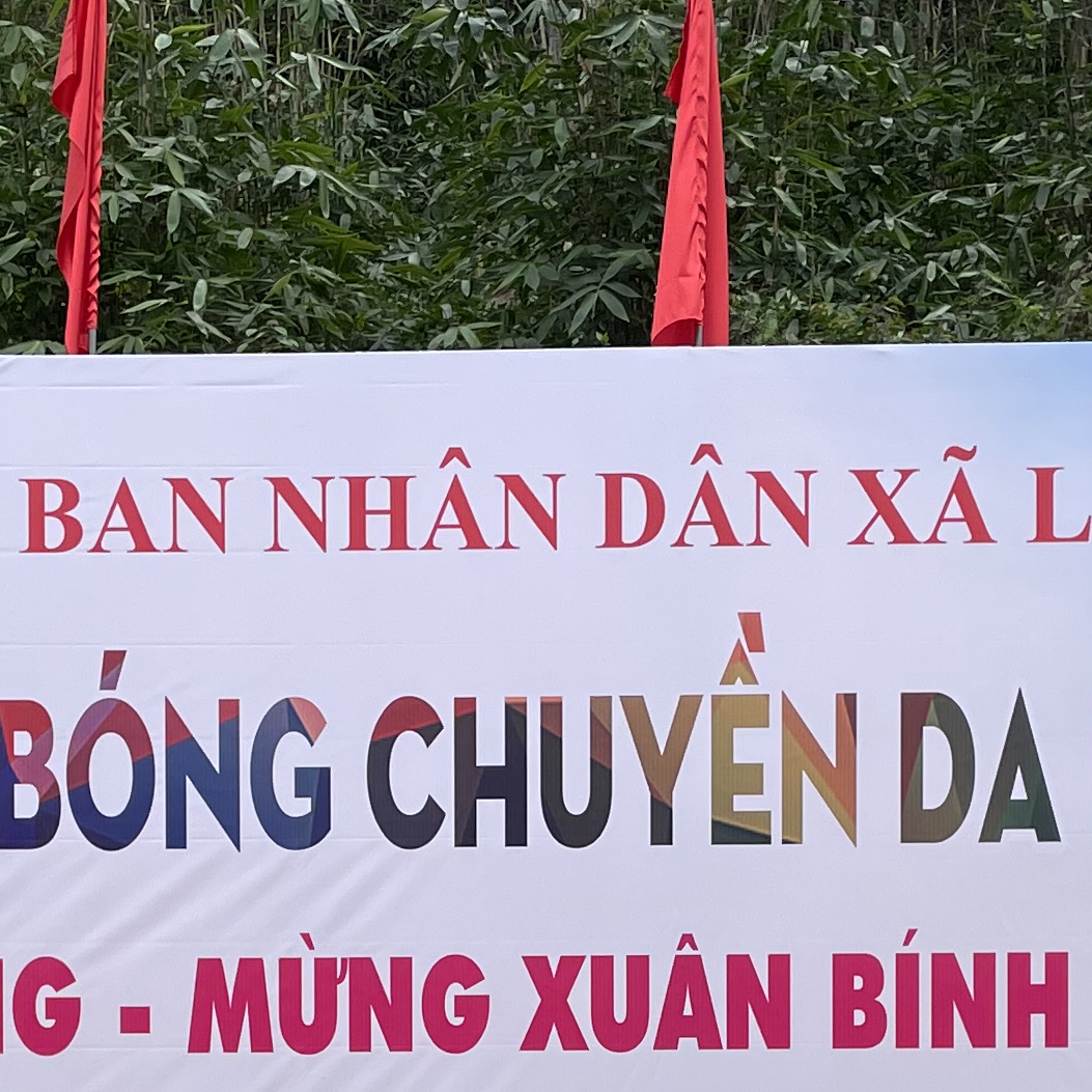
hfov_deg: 19.7
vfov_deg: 18.6
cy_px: 1351
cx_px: 522
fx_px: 3141
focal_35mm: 88
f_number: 1.6
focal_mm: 4.2
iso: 32
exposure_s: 1/2506
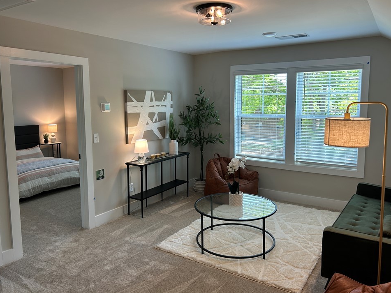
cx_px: 202
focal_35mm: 28
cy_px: 136
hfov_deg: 63.4
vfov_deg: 49.7
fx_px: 316
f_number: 1.5
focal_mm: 5.7
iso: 64
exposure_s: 1/120
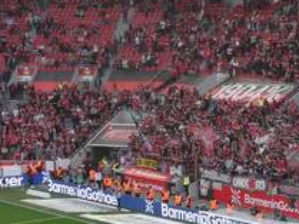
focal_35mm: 153
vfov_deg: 9.7
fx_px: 1322
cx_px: 411
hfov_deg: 12.4
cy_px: 94
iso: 80
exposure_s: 1/80
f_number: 4.1
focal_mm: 9
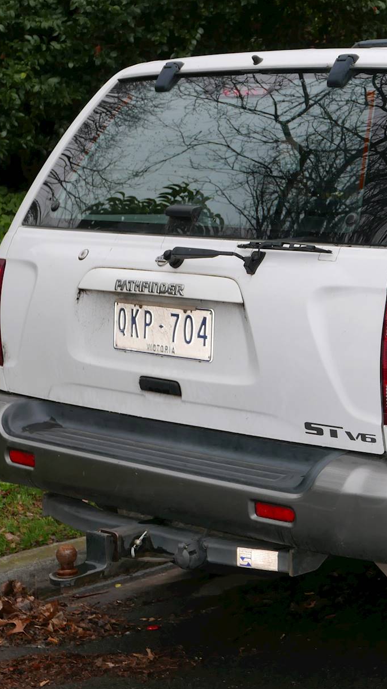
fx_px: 1479
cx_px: 485
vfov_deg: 26.2
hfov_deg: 14.4
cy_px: 349
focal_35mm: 81
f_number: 5.6
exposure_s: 1/200
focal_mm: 21.3
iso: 200
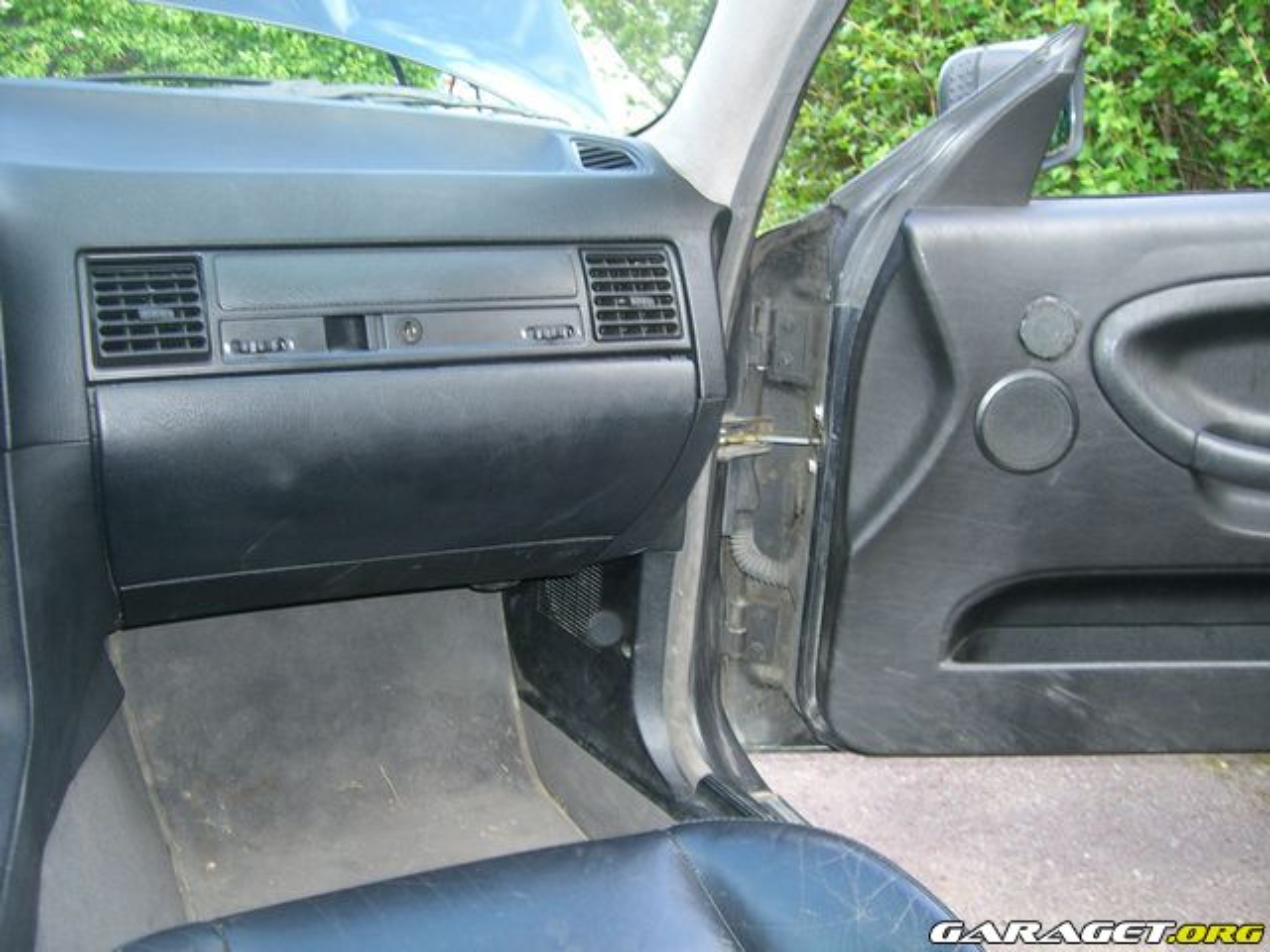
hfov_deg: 49.0
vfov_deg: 37.7
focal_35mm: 38
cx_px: 635
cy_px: 476
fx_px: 1394
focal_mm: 6.2
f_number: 2.7
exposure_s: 1/60
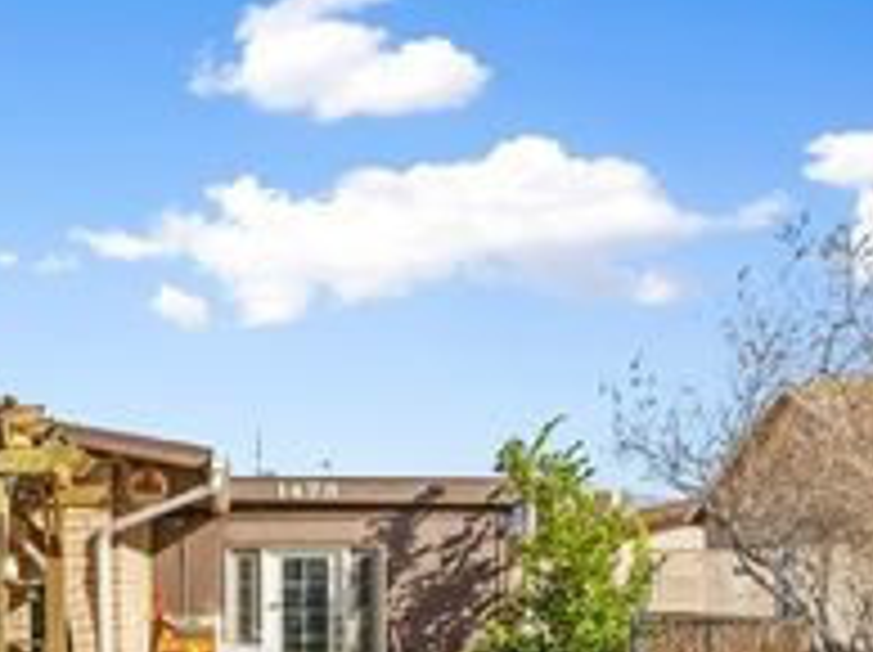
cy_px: 742
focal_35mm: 62
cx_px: -225
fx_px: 1562
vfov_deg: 22.1
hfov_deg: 26.9
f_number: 9
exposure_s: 1/120
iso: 100
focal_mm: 12.29
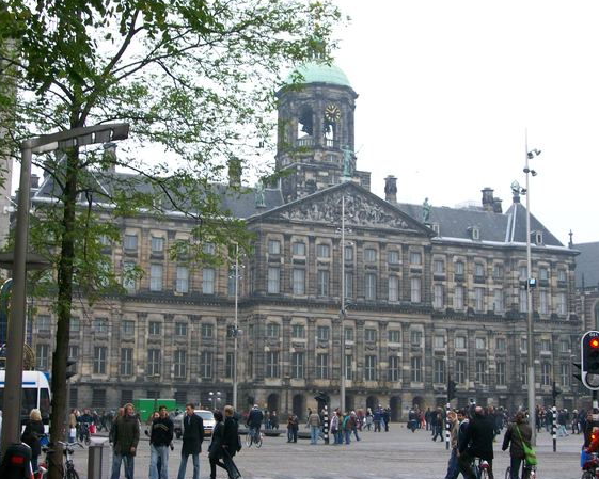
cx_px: 288
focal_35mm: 59
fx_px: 1046
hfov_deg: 31.9
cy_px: 228
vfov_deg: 25.8
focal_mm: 8.8
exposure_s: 1/83.1
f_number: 3.6
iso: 80
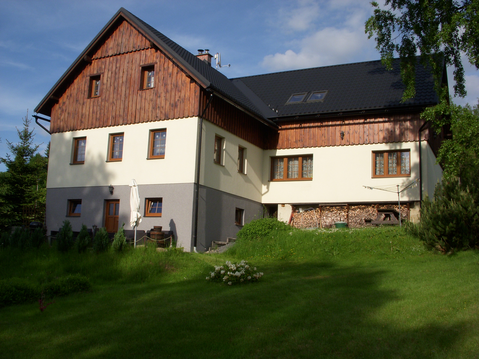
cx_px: 240
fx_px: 526
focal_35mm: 38
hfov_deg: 49.0
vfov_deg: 37.7
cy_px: 180
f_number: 6.6
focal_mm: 6.3
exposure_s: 1/400
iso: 100
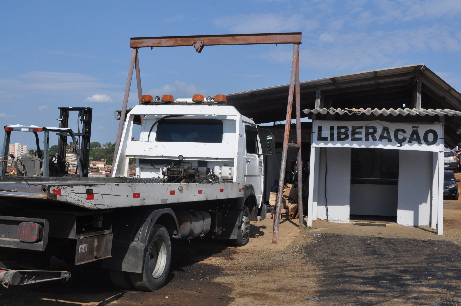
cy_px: 153
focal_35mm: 48
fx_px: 614
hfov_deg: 41.2
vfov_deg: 28.0
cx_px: 230
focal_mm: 32
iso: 400
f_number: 13
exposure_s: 1/640
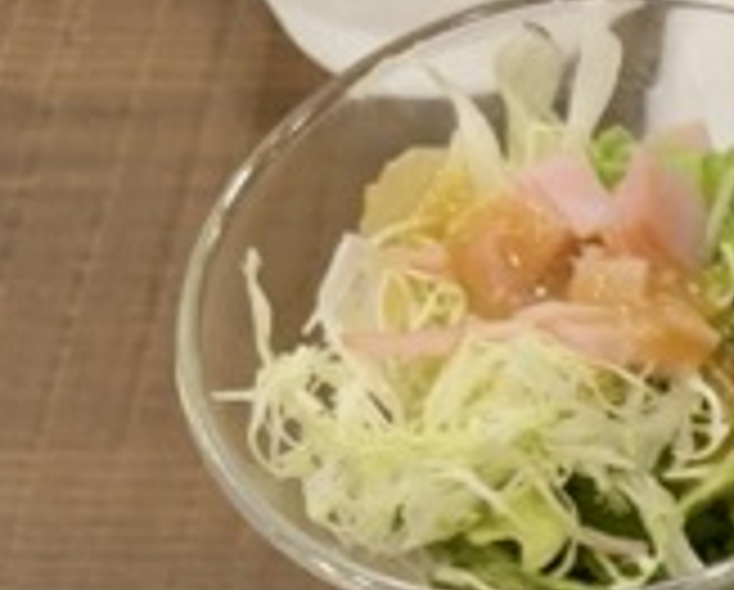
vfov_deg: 12.8
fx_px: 2372
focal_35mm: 109
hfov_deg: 14.6
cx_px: 1450
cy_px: 1070
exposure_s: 1/50
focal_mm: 5.96
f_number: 1.6
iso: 320
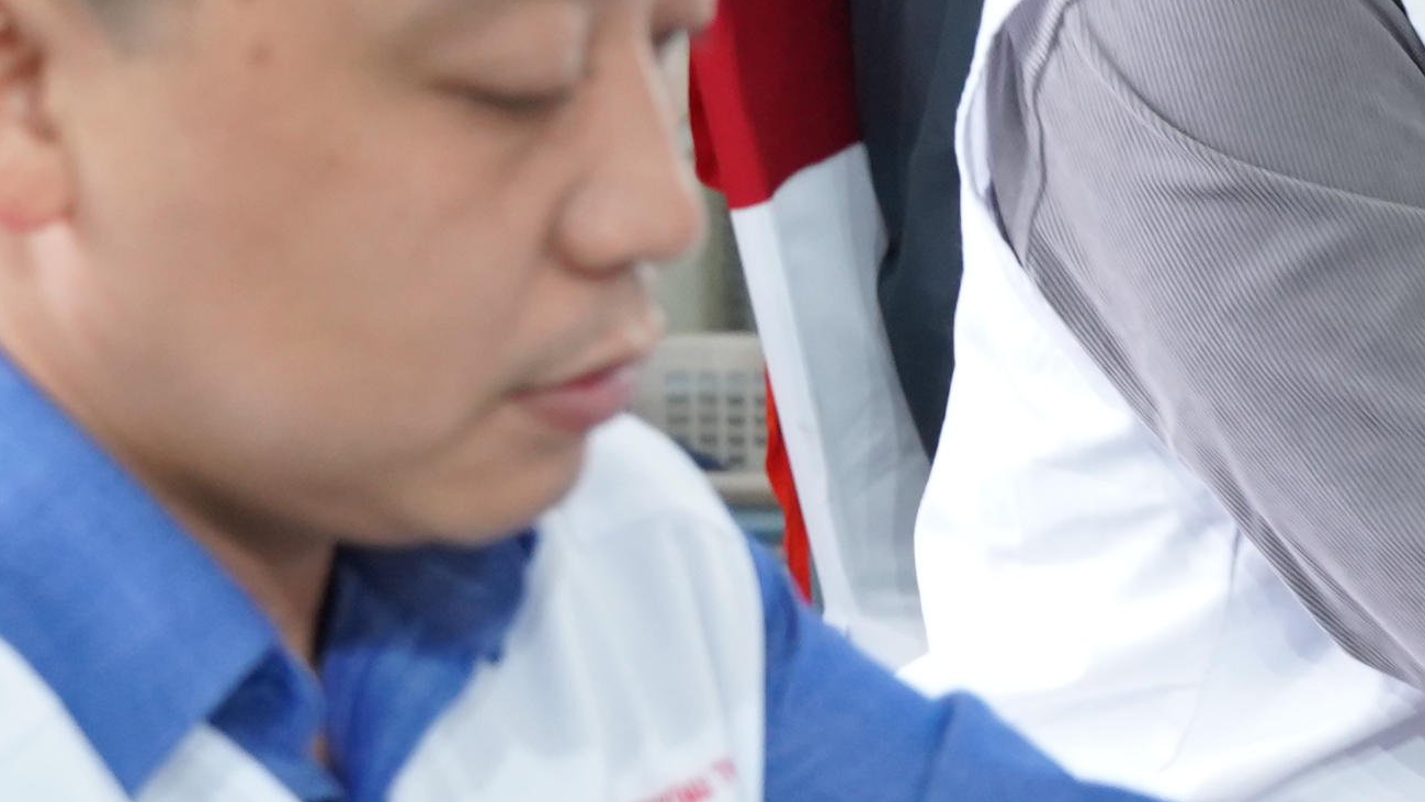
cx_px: 2037
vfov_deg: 6.6
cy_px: 795
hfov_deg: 11.4
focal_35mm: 182
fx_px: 6892
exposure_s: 1/100
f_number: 4
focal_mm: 37.7
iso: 2000
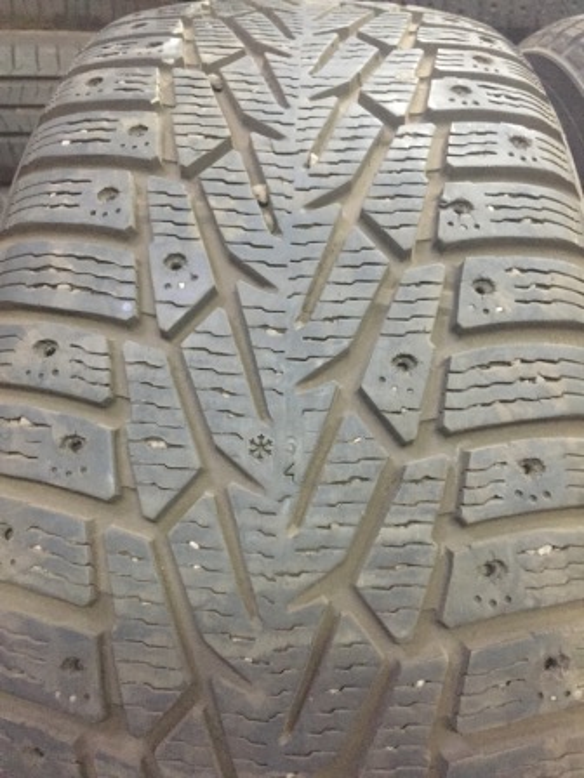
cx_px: 292
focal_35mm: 29
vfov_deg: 61.7
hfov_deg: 48.2
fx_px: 652
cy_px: 389
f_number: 2.2
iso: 320
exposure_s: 1/17
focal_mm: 4.15
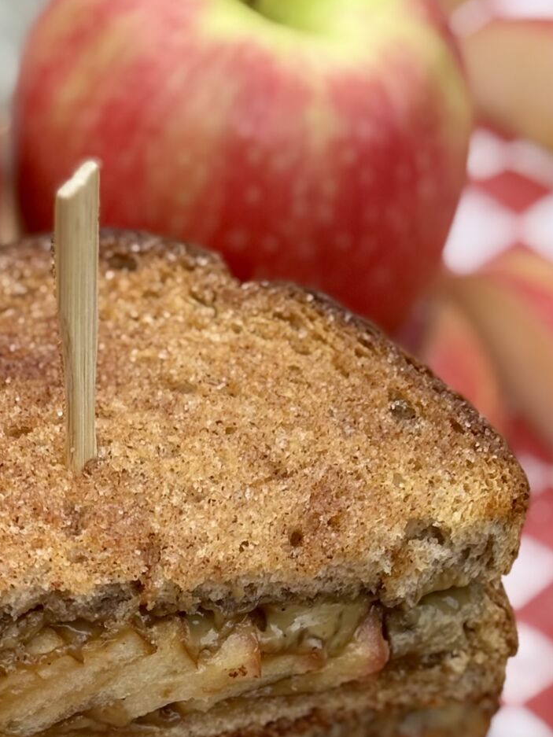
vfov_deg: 13.5
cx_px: 63
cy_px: 886
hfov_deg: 10.4
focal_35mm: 142
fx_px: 3024
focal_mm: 5.96
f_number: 1.6
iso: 32
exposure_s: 1/239
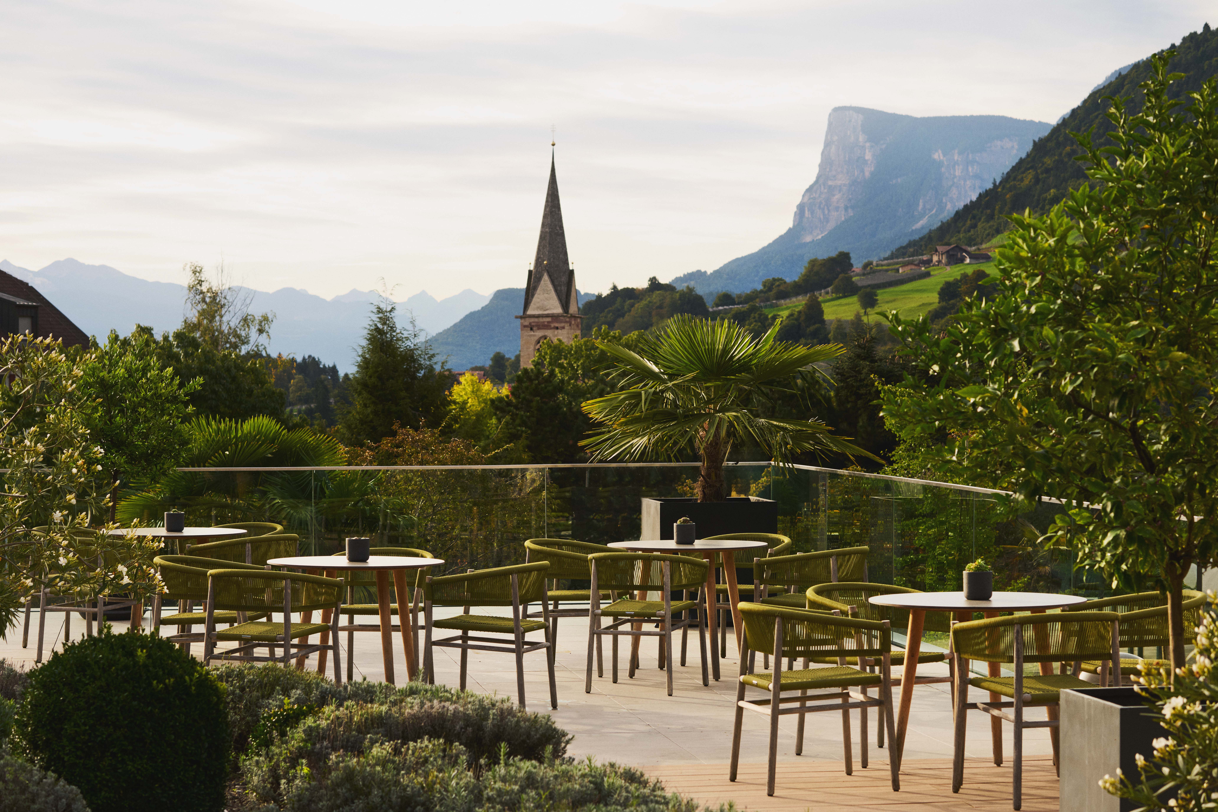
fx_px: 2876
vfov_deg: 16.1
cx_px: 609
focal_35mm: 85
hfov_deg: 23.9
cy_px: 406
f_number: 8
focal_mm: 85
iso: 200
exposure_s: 1/320
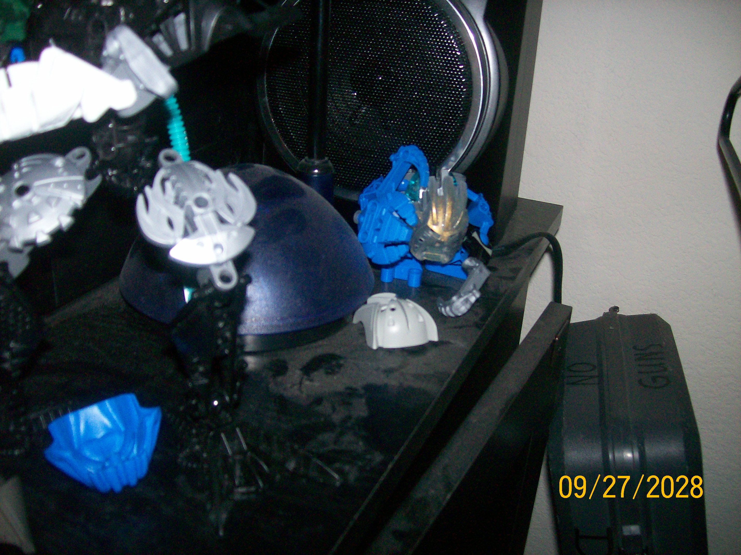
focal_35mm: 36
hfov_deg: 51.4
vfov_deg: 39.6
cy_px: 278
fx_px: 770
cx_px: 370
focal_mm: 6
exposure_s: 1/64
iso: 140
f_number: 2.7
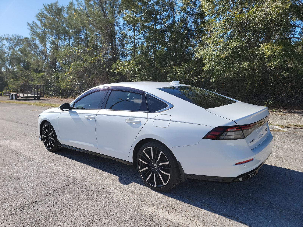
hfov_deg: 71.6
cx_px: 152
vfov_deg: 56.8
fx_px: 210
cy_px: 114
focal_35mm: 24
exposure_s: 1/831
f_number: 1.8
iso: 50
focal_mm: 6.7
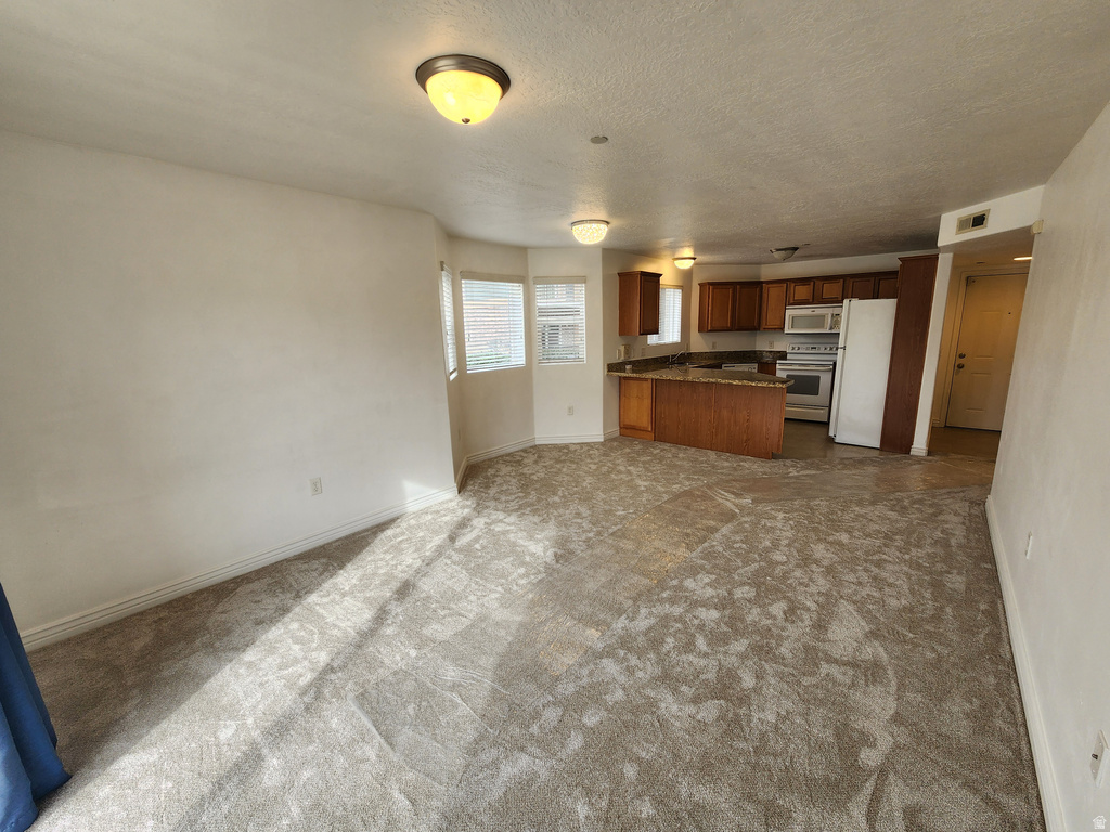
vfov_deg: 89.9
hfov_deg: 106.2
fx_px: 417
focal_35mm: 13
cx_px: 555
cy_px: 416
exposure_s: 1/120
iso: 80
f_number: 2.2
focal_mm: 2.2
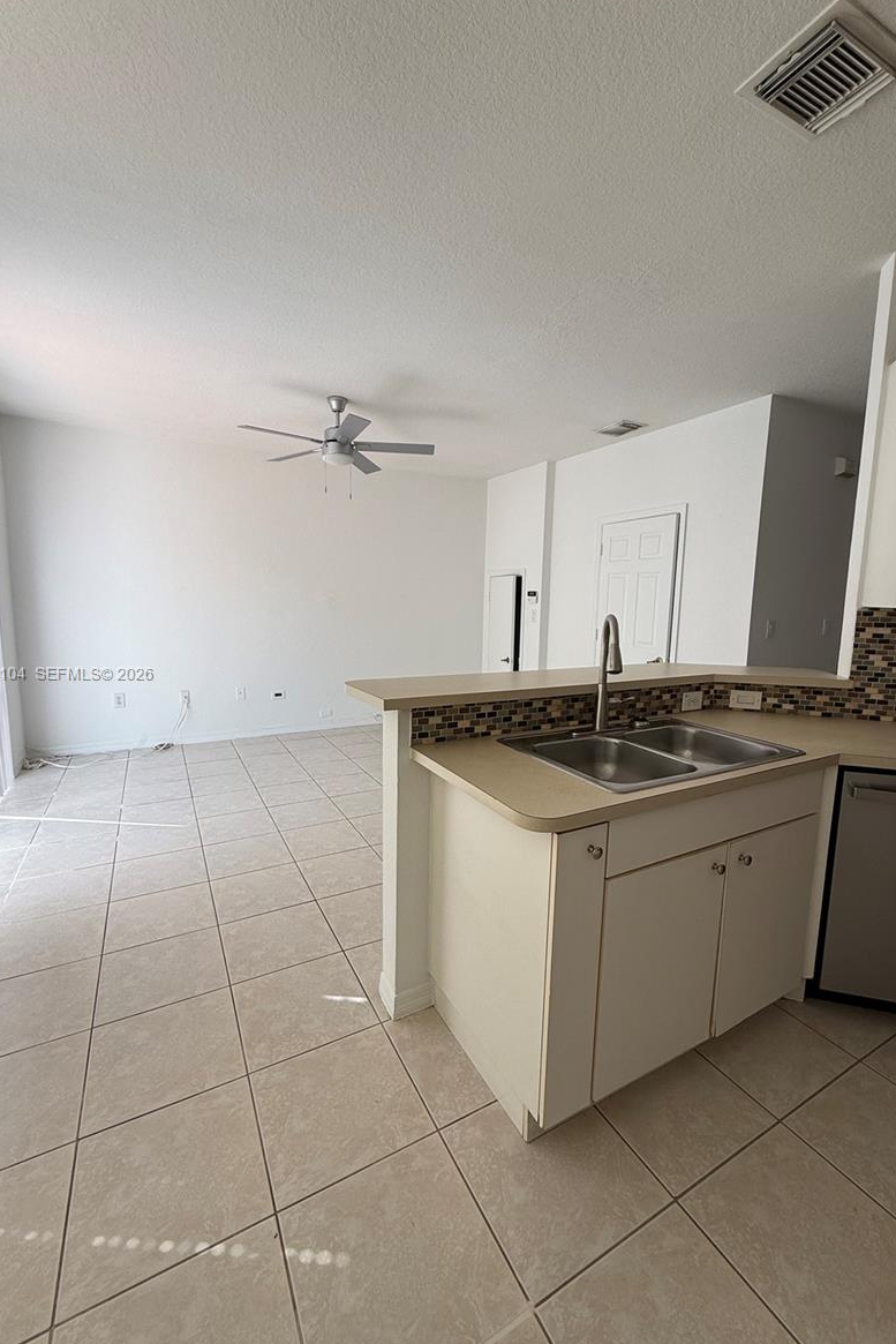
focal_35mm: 15
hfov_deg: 77.3
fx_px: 560
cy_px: 675
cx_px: 458
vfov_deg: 100.4
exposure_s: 1/207
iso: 50
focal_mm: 2.22
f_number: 2.2
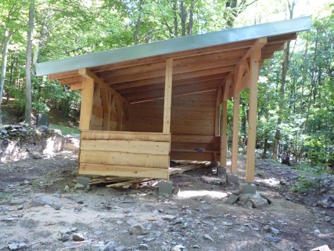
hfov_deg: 60.0
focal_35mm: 30
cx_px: 167
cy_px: 126
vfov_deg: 46.8
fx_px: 289
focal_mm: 5.2
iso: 400
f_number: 3.3
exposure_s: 1/30
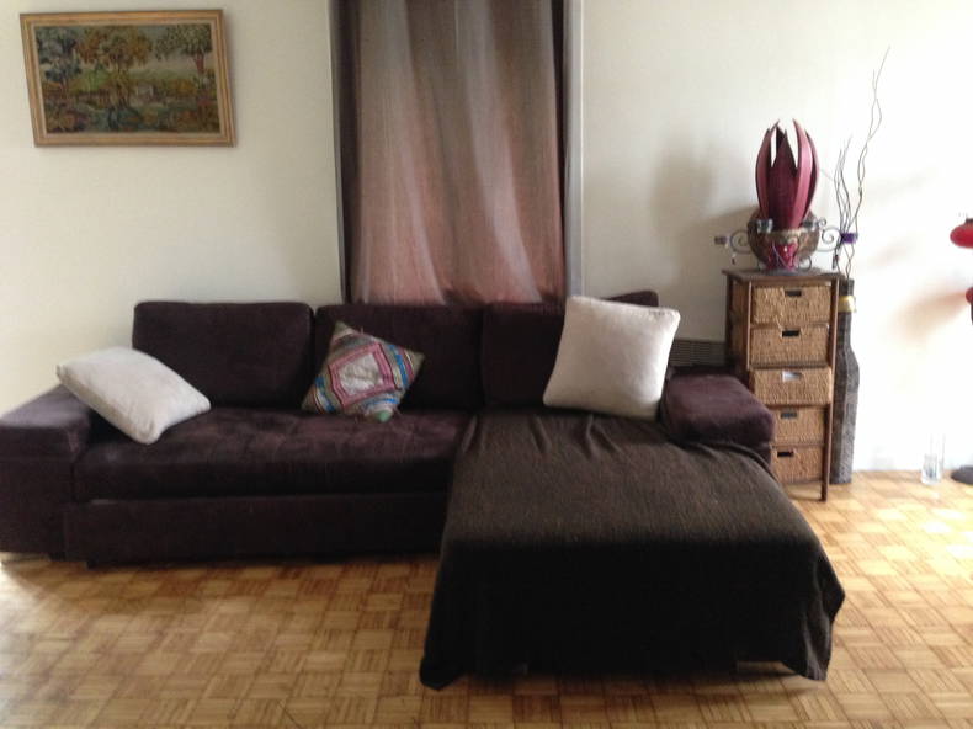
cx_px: 486
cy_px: 364
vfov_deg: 42.9
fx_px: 927
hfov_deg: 55.4
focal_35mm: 33
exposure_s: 1/15
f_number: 2.4
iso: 320
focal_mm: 4.12
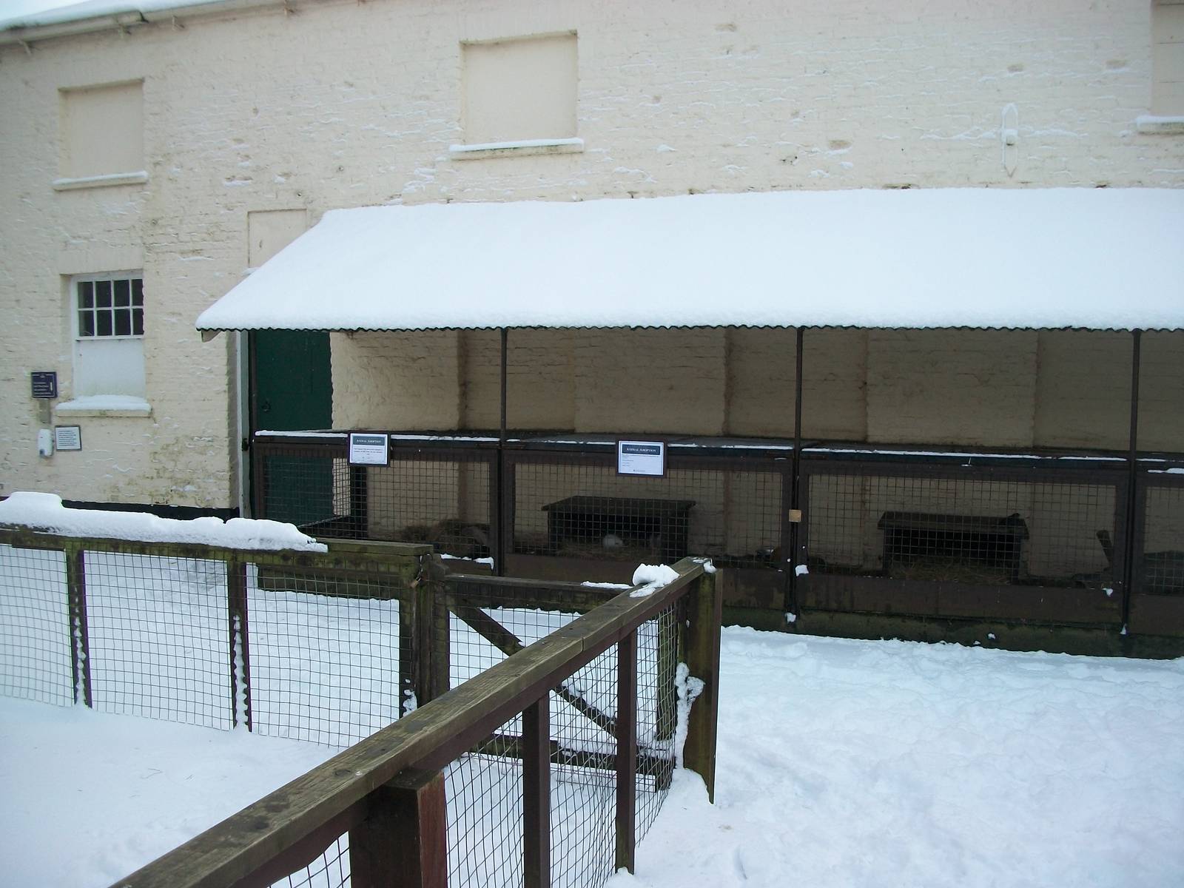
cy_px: 444
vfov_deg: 44.2
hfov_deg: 56.8
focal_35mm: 32
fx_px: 1095
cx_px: 592
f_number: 2.9
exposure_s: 1/160
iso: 80
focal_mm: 5.7
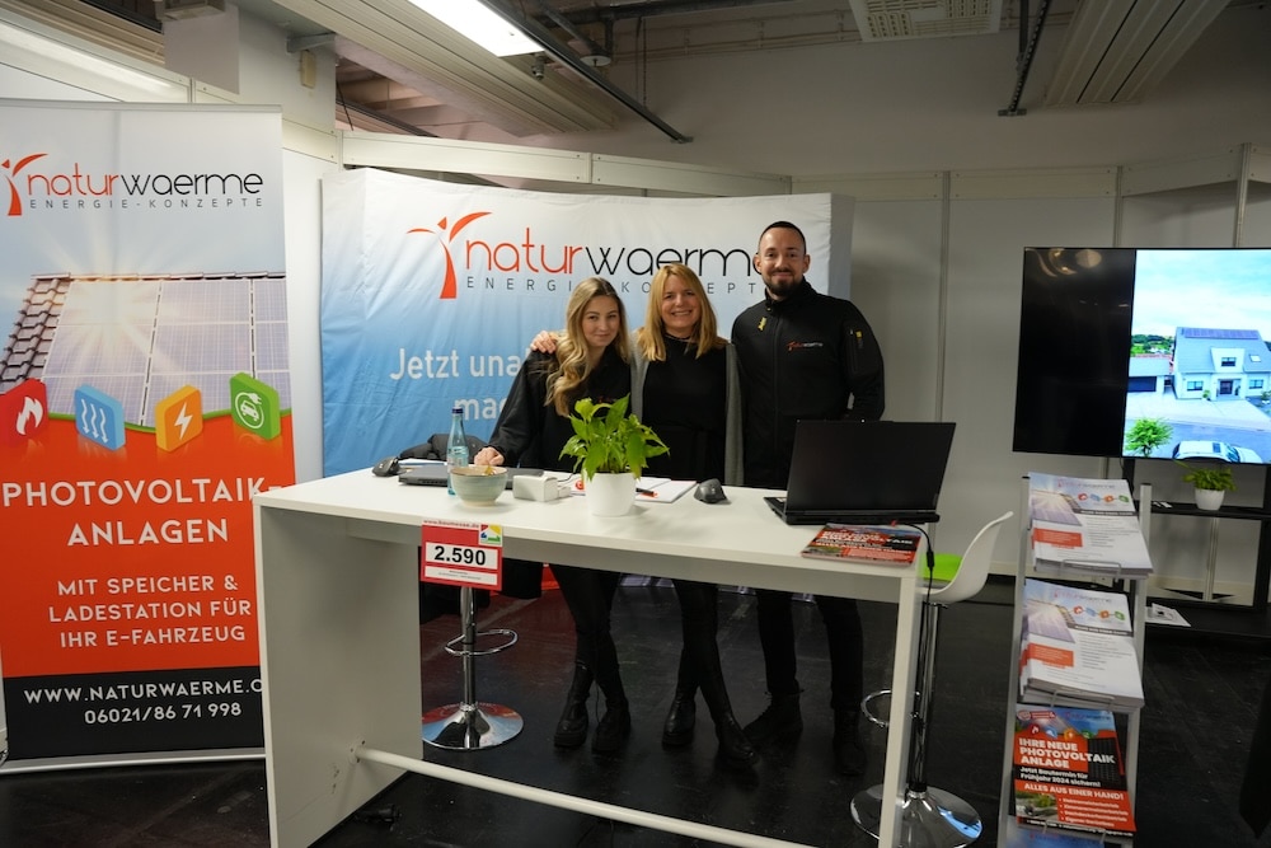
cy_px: 424
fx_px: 886
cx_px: 636
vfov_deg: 51.1
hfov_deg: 71.3
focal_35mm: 25
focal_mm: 25.1
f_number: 4
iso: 2000
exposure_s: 1/160
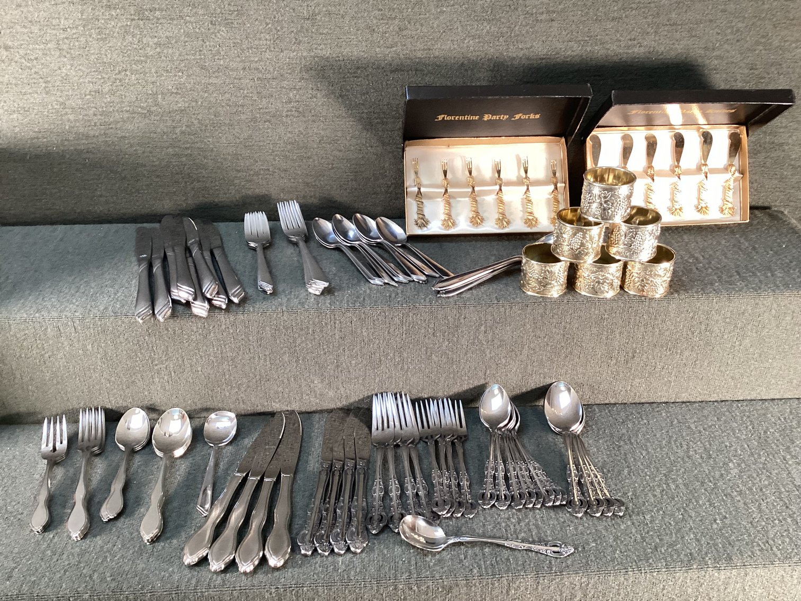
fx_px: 717
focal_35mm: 31
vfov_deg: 45.4
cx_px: 400
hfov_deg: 58.3
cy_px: 300
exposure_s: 1/60
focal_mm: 3.3
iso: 200
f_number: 2.4
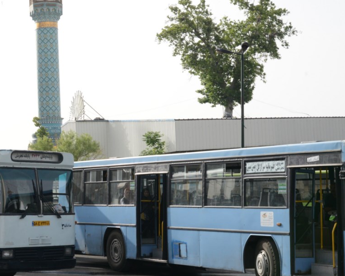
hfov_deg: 22.9
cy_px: 97
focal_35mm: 82
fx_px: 837
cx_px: 57
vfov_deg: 18.7
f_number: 13
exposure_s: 1/640
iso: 1250
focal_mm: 48
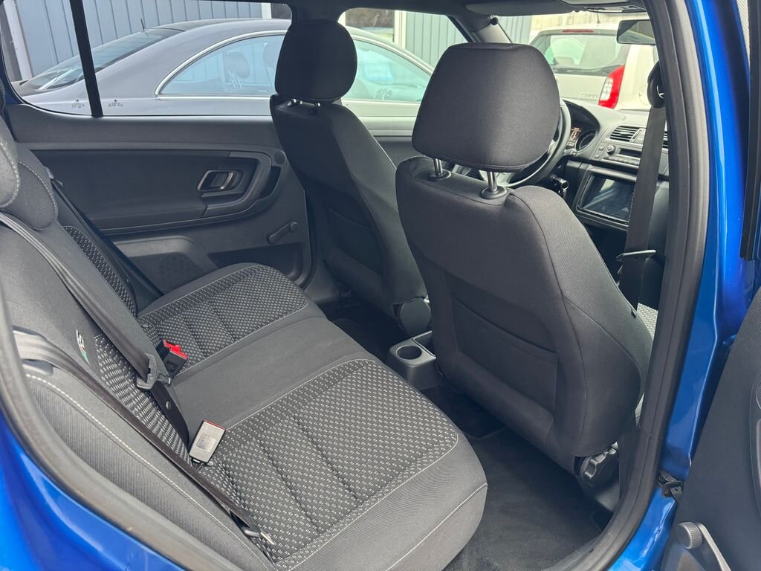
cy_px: 286
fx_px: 528
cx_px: 380
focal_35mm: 24
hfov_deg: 71.6
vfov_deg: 56.8
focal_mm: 6.76
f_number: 1.78
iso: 500
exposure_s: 1/60
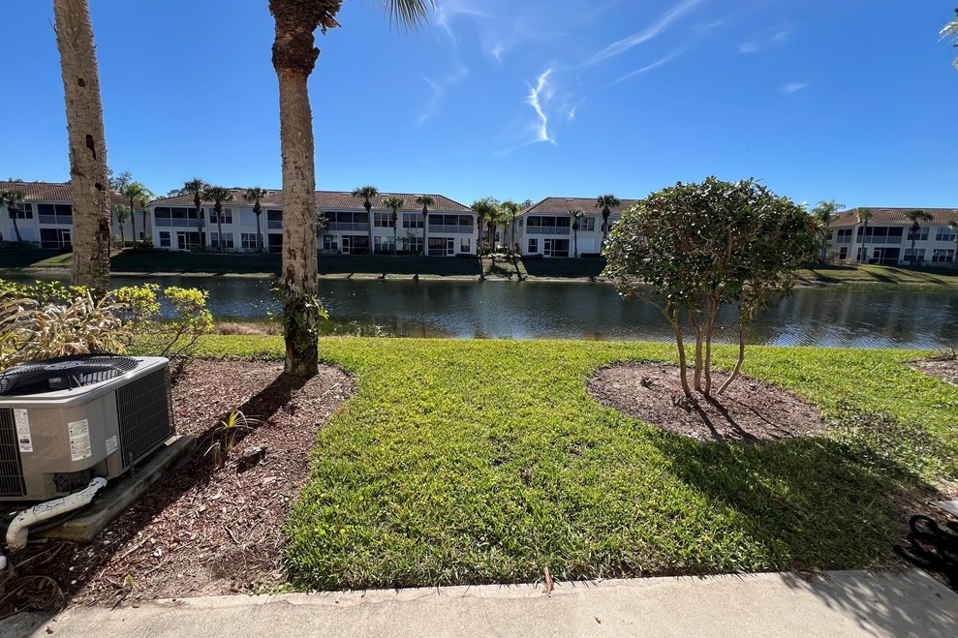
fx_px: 372
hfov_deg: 104.2
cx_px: 468
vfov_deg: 81.1
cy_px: 299
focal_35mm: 14
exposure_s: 1/1167
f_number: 1.8
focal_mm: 1.57
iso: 32
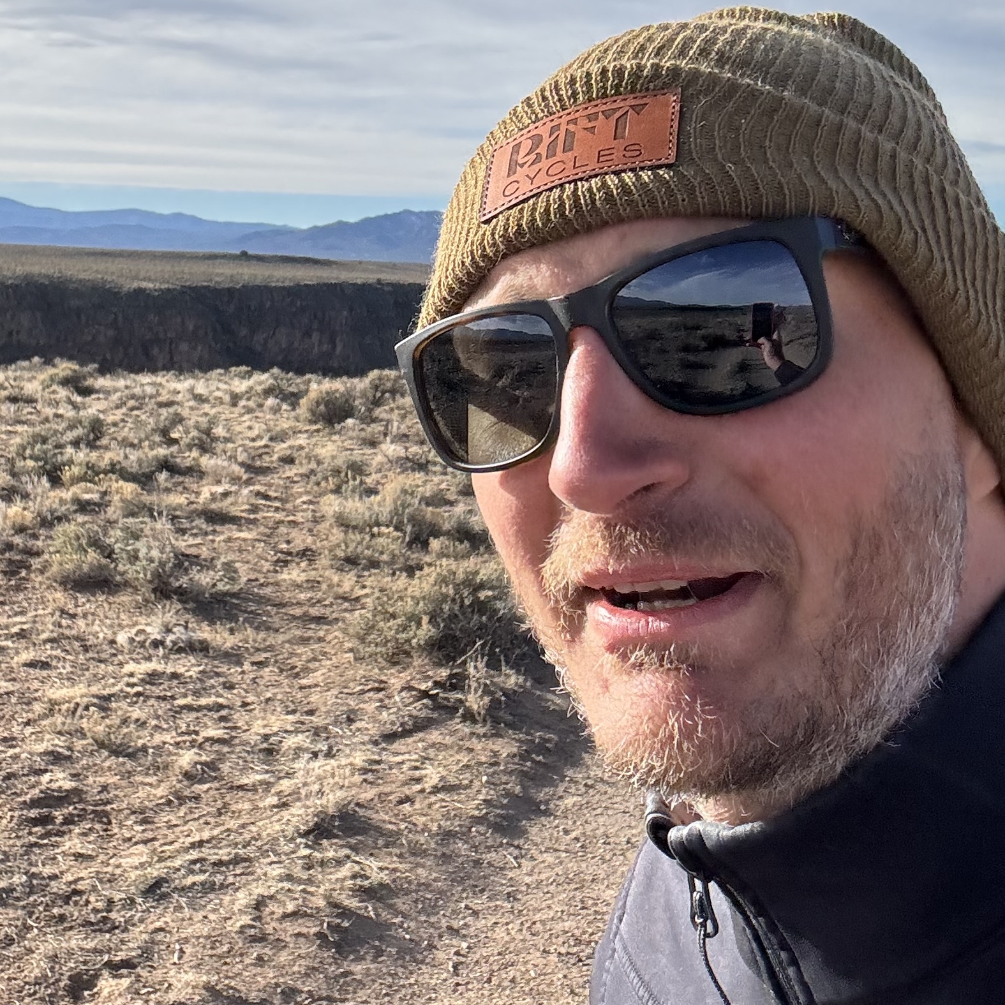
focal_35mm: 52
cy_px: 325
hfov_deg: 32.5
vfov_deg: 32.5
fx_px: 1708
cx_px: 321
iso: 25
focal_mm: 2.69
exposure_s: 1/1000
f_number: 1.9
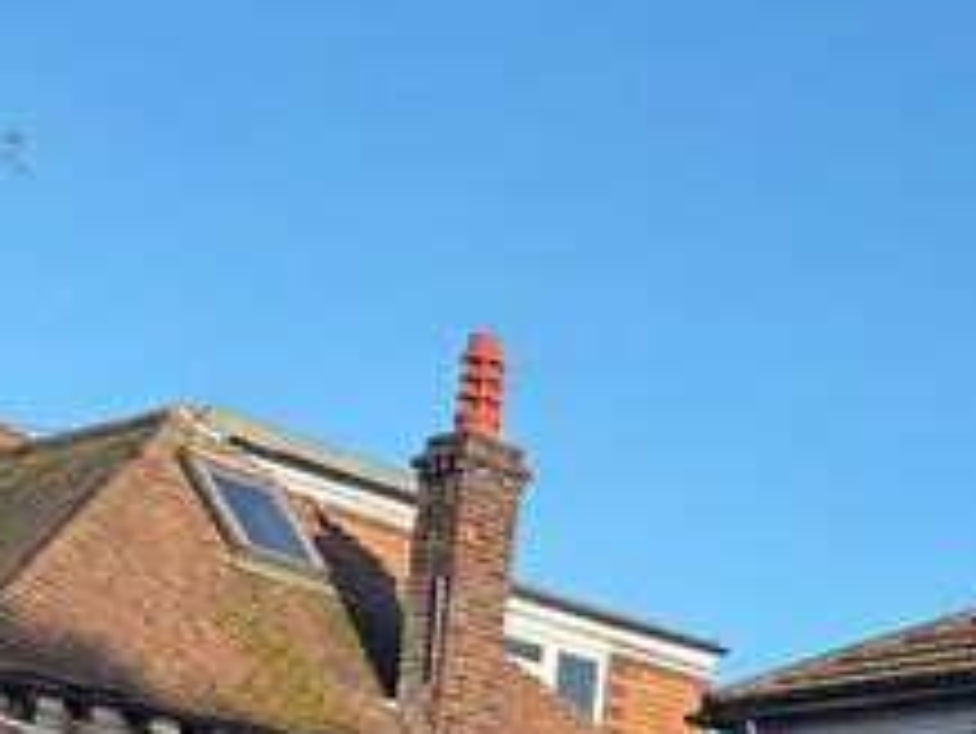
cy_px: 858
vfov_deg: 16.9
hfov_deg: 19.9
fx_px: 2370
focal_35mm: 84
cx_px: 1502
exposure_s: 1/1155
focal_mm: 5.96
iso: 50
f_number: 1.6
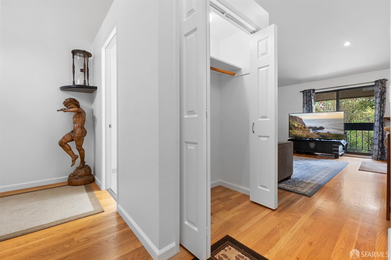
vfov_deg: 77.3
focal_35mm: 15
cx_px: 196
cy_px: 130
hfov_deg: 100.4
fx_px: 163
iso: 250
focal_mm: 10
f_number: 9
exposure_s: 1/1.25
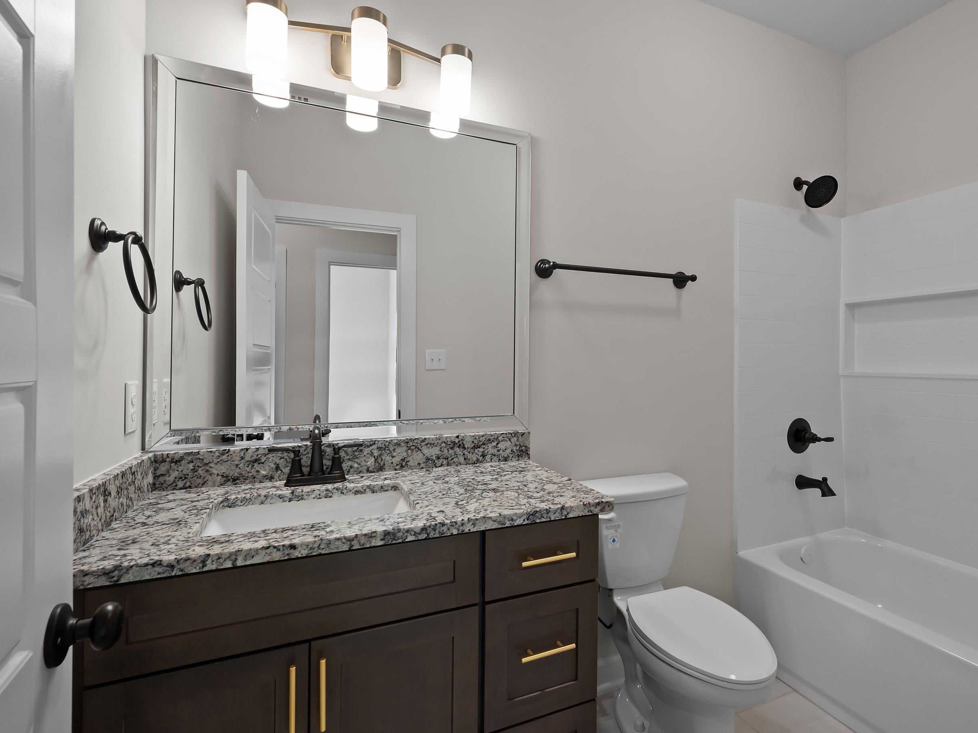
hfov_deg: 90.6
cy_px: 340
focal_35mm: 17
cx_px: 548
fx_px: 480
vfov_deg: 74.6
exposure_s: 1/20
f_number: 9
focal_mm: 14
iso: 400
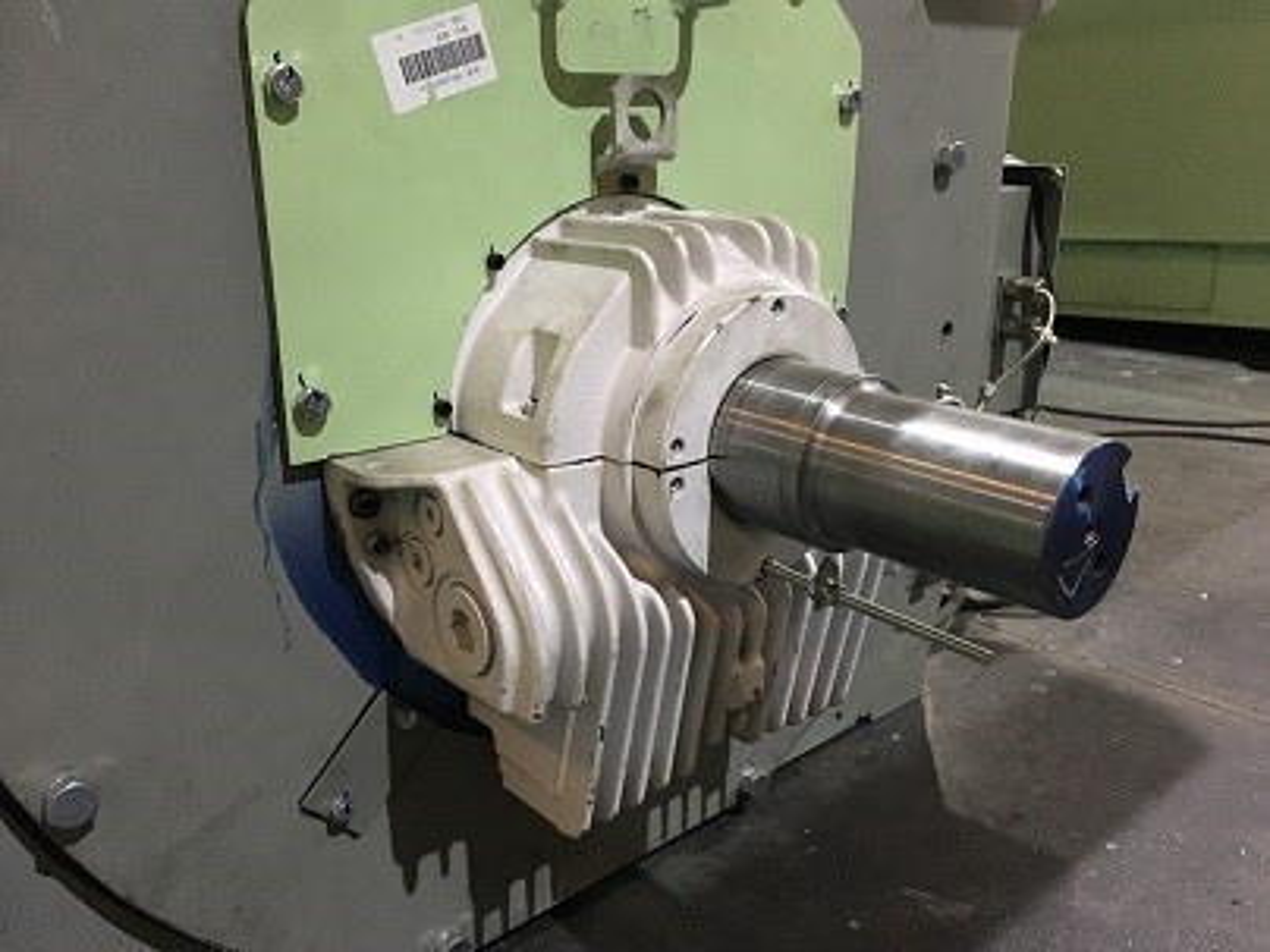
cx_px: 635
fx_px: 1064
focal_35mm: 29
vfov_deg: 48.2
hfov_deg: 61.7
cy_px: 476
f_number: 2.2
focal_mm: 4.15
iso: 320
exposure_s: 1/17
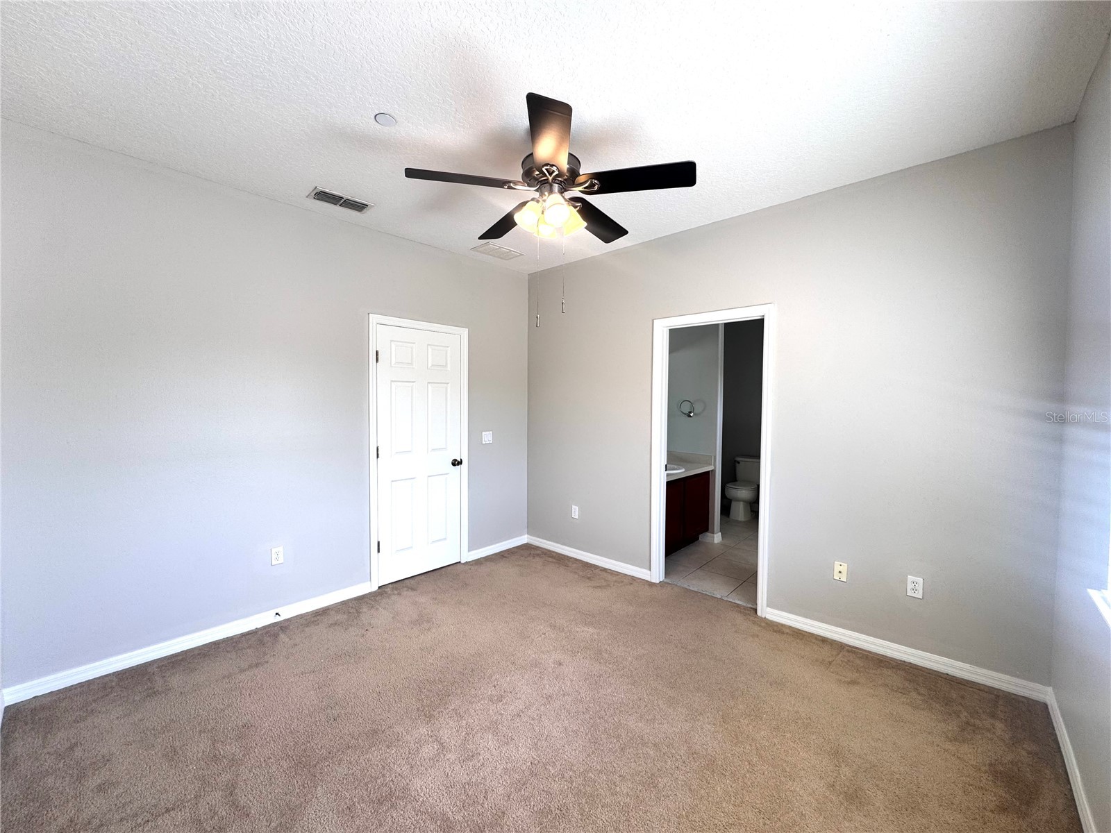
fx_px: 449
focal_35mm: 14
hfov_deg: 102.1
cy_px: 416
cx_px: 556
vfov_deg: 85.7
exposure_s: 1/120
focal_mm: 2.22
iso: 50
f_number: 2.2
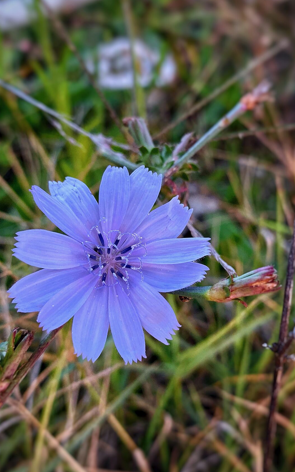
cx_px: 166
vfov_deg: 50.4
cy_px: 247
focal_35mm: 39
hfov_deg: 32.7
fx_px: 502
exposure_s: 1/60
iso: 160
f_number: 1.8
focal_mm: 4.25
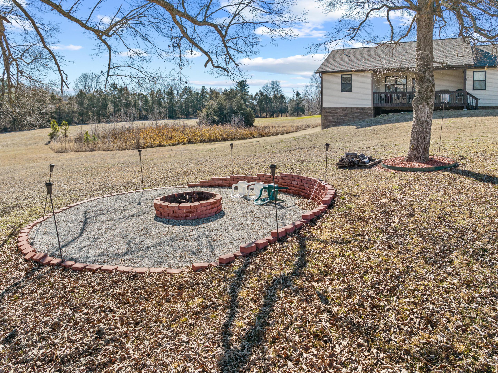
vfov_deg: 56.8
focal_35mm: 24
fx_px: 345
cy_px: 186
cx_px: 249
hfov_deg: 71.6
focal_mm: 12.29
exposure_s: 1/1600
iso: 170
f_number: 2.8
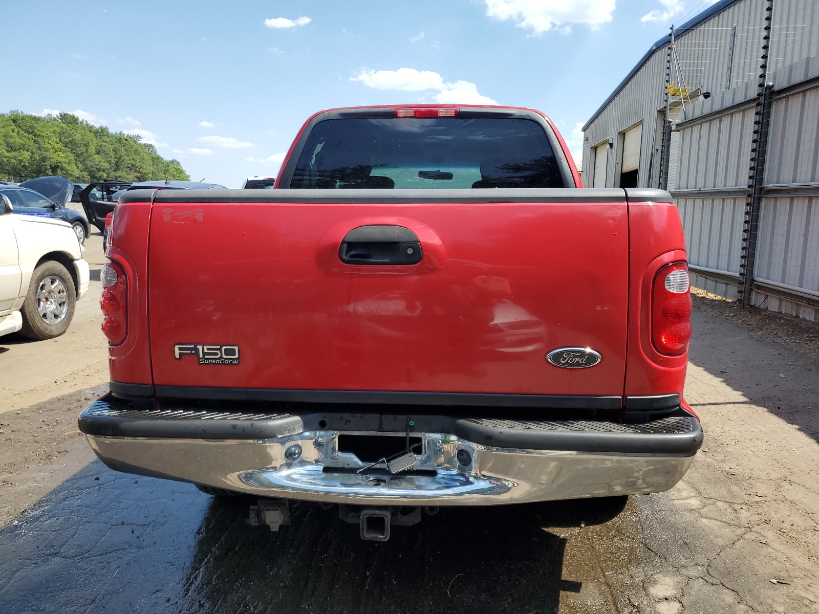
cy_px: 307
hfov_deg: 67.3
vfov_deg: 53.1
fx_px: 615
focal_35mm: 26
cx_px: 410
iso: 50
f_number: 1.5
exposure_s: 1/2000
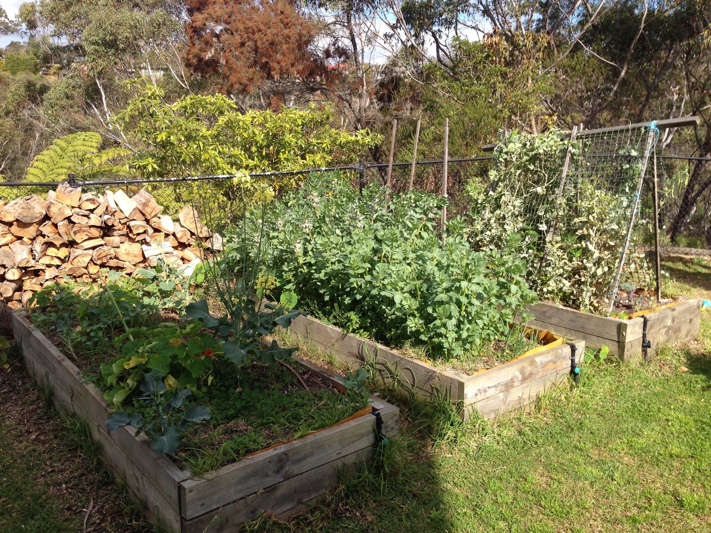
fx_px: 678
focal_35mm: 33
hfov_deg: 55.4
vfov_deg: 42.9
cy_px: 266
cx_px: 356
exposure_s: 1/847
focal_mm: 4.12
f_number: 2.4
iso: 50
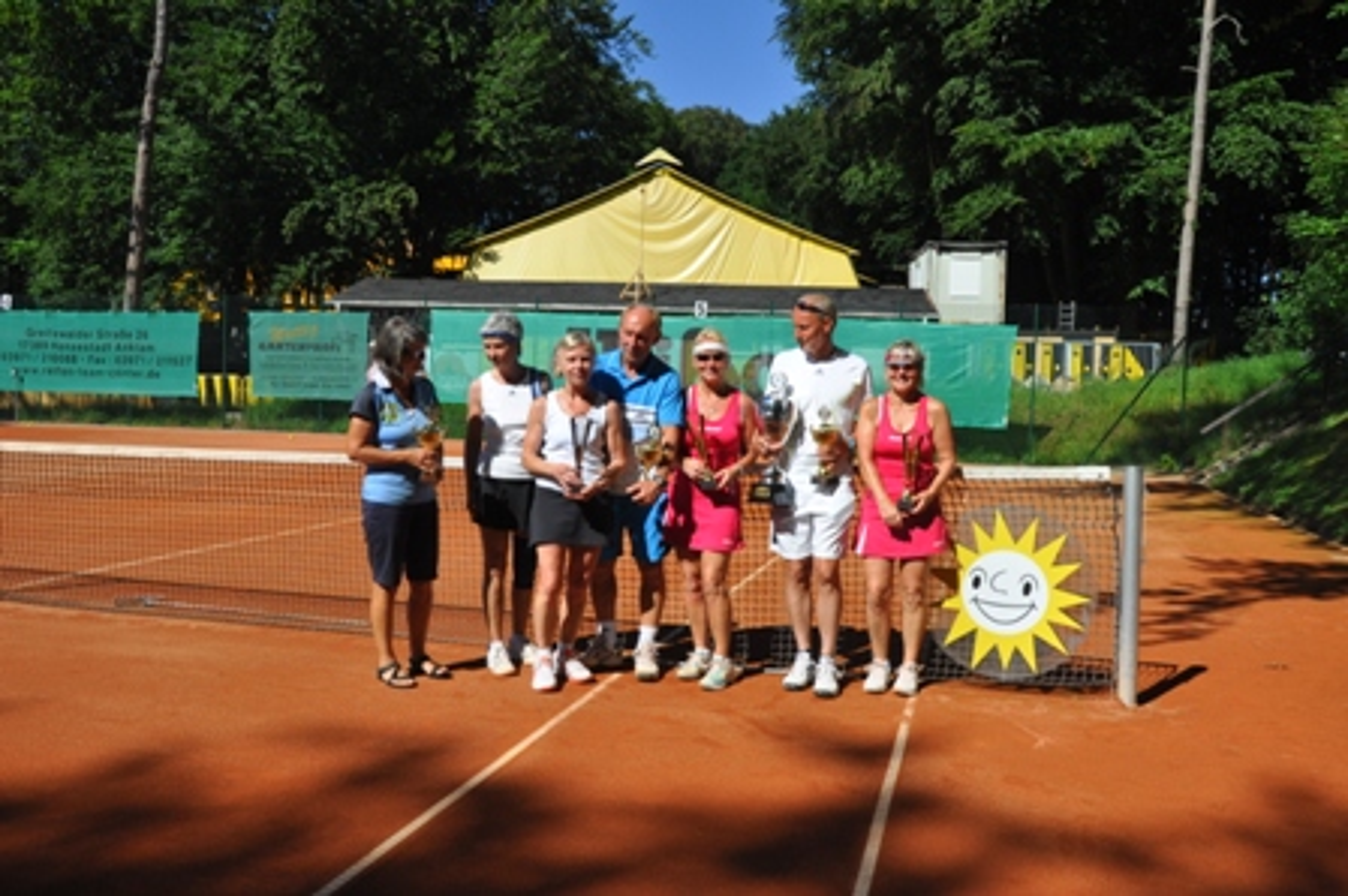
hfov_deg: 59.5
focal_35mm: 32
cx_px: 674
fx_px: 1179
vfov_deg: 41.7
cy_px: 448
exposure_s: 1/2000
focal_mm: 21
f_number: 7.1
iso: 400
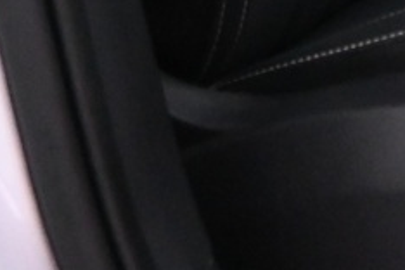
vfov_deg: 7.6
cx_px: 1160
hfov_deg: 9.8
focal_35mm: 166
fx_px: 1867
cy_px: -415
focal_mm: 16
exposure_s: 1/25
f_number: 3.5
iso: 2500
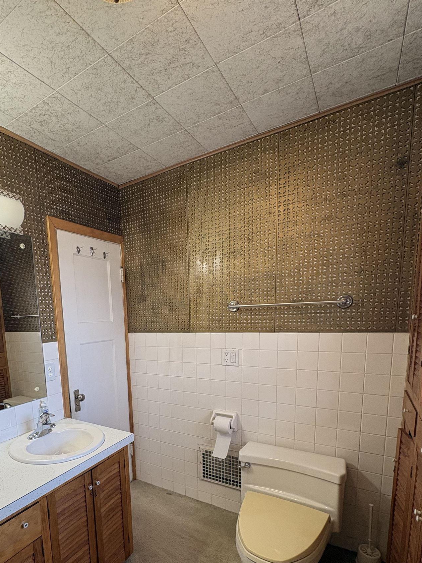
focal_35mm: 19
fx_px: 309
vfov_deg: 82.6
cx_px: 151
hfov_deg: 67.3
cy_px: 361
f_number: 2.2
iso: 160
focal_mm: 2.22
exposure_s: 1/120
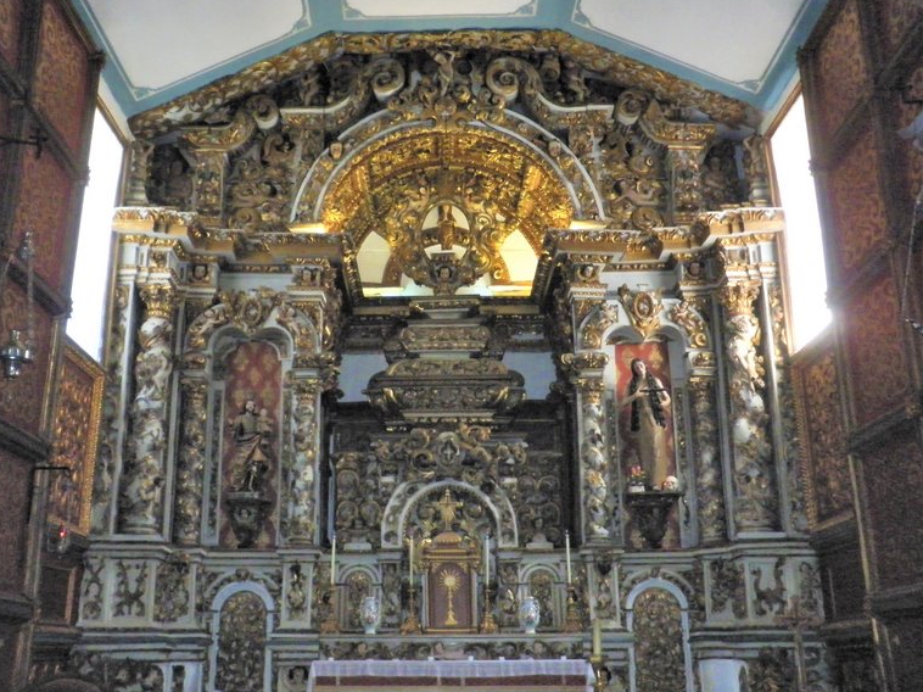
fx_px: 1013
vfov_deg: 37.7
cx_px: 437
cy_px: 340
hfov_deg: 49.0
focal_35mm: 38
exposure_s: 1/30
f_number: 3.5
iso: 640
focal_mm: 6.3
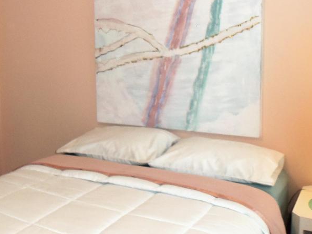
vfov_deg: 29.0
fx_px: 450
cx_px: 107
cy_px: 90
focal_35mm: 50
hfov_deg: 37.8
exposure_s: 1/30
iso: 100
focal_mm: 5.2
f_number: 3.4
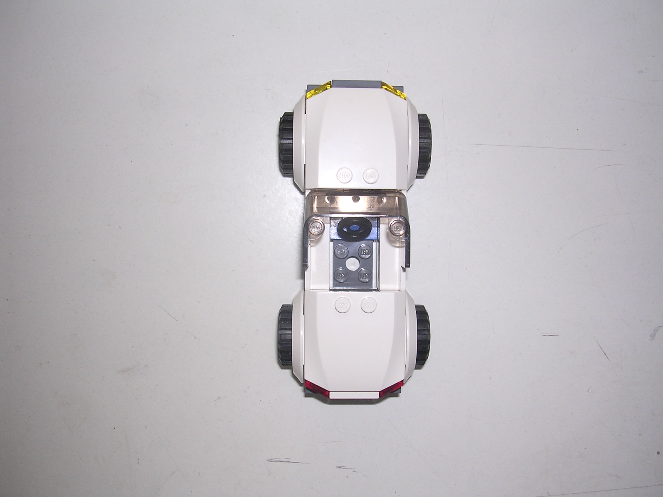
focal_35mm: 38
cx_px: 332
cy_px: 248
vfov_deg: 37.7
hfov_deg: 49.0
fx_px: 728
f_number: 2.8
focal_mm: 5.8
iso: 100
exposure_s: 1/60.1
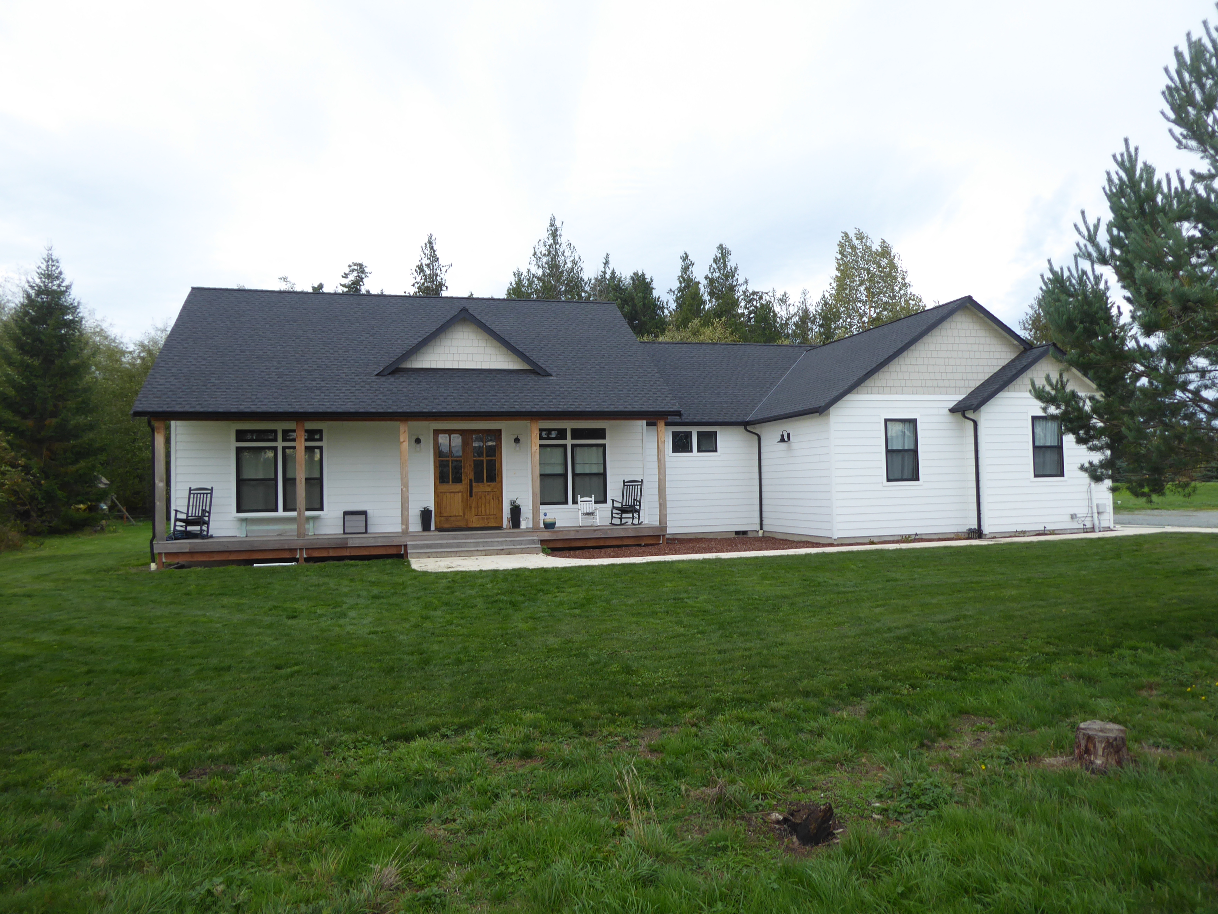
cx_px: 609
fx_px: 844
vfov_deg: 56.8
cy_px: 457
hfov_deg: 71.6
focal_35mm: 24
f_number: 3.3
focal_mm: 4.3
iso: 80
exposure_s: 1/160
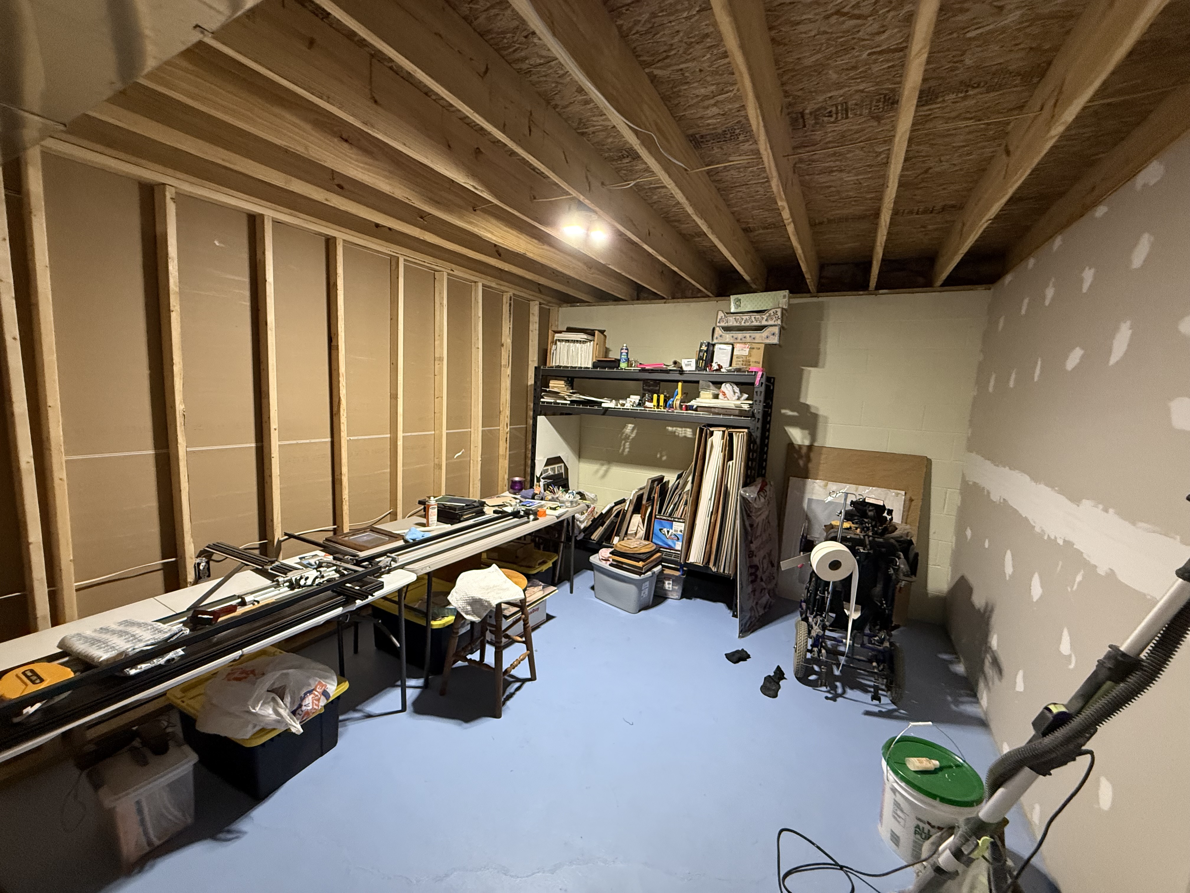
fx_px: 481
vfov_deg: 85.7
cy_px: 446
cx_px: 595
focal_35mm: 14
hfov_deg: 102.1
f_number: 2.2
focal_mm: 2.22
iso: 400
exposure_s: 1/60
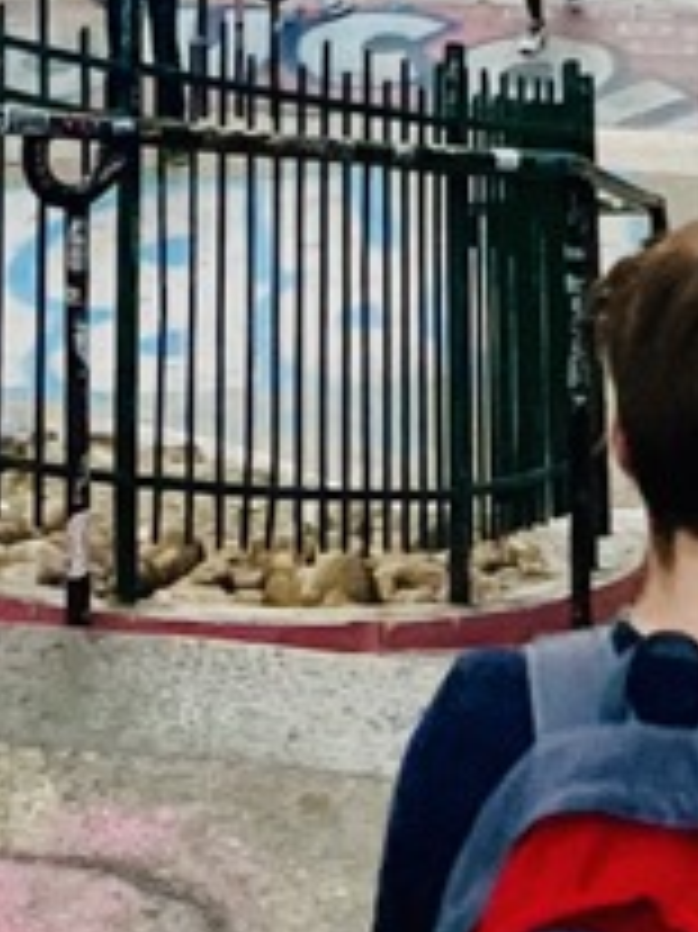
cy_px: -1724
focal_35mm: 161
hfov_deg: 9.2
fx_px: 4333
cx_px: 464
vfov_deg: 9.8
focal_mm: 5.7
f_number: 1.5
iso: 50
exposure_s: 1/121
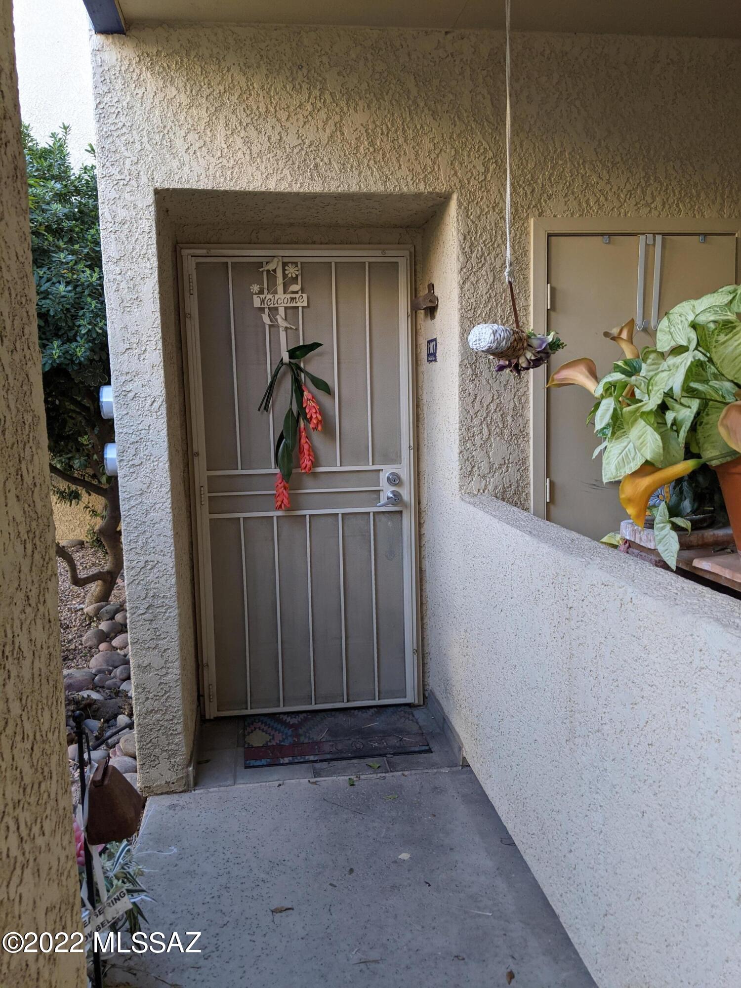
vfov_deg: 65.3
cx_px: 370
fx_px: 771
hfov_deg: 51.4
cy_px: 494
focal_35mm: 27
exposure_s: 1/62.4
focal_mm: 4.44
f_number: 1.8
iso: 70
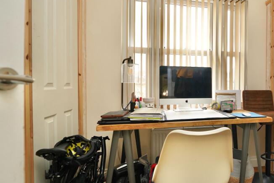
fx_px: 167
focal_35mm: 22
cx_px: 202
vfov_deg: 57.2
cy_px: 85
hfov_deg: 73.6
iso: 1600
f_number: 4
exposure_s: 1/160
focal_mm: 14
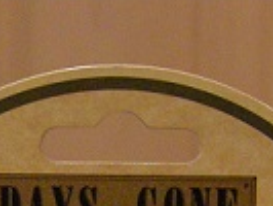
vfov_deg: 7.4
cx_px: 113
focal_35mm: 184
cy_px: 537
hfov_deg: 10.7
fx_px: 1452
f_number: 2.7
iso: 400
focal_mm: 7.5
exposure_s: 1/28.2
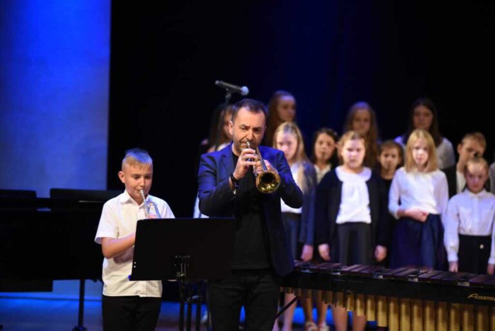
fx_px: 2339
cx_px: 248
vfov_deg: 8.1
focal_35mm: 170
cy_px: 166
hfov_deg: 12.1
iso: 2500
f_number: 2.8
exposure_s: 1/250
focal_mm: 170
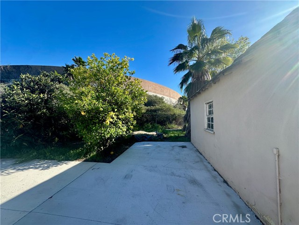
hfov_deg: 102.1
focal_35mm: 14
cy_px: 112
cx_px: 150
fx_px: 121
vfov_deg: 85.7
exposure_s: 1/764
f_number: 2.2
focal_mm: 2.22
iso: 50
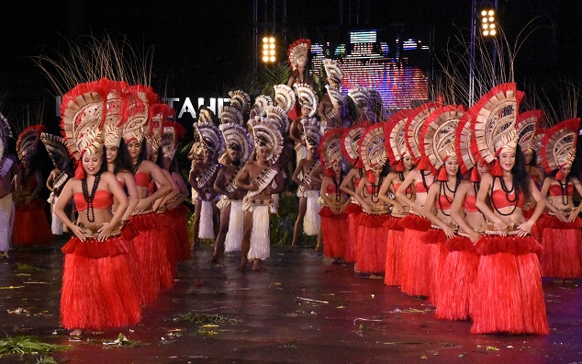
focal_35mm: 108
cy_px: 187
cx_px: 291
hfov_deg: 19.3
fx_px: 1713
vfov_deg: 12.1
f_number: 8
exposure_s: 1/1000
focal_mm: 70
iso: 25600
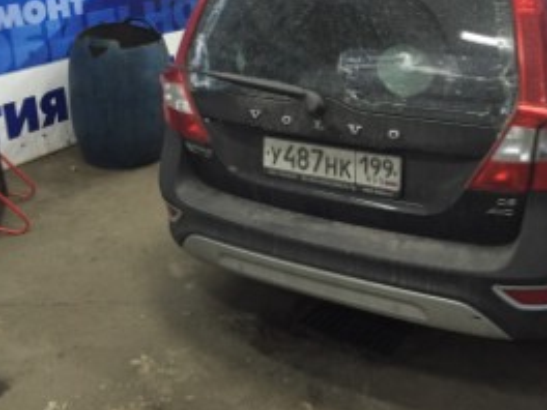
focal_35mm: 44
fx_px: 695
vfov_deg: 32.3
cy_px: 110
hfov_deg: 42.5
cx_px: 356
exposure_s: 1/33
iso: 320
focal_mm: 4.15
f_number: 2.2
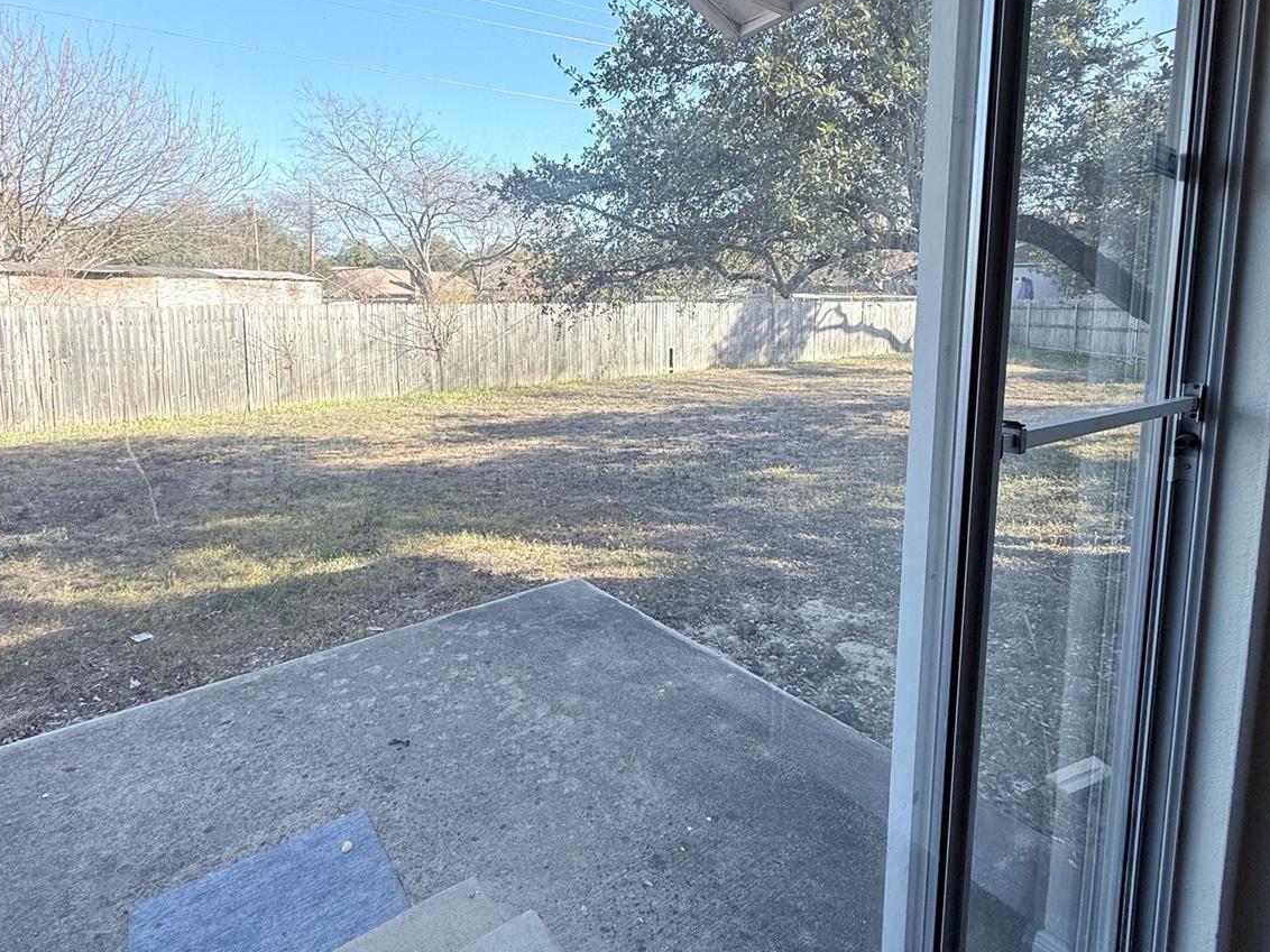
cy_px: 378
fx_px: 697
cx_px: 637
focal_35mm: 19
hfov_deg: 84.7
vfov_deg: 68.0
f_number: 2.2
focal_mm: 2.22
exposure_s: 1/442
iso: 50
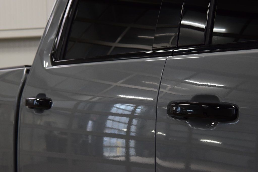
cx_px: 129
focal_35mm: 75
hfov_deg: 27.0
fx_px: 538
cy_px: 86
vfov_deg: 18.2
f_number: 8
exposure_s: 1/60
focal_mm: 50
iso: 1600
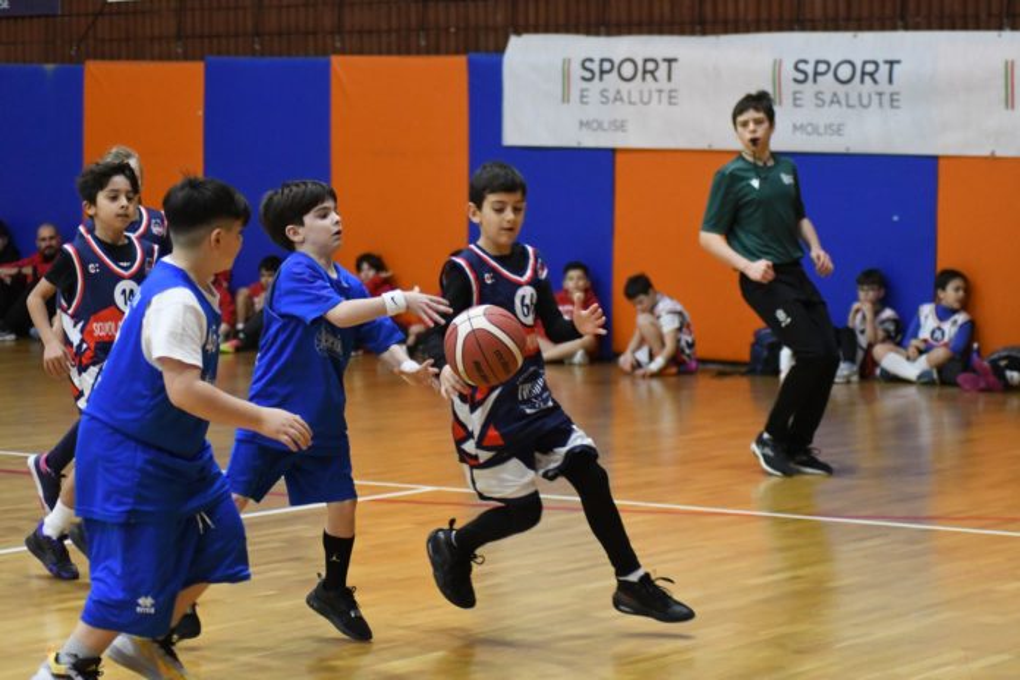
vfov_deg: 13.0
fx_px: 2975
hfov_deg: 19.5
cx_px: 510
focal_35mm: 105
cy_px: 340
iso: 8000
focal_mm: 70
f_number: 4
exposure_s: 1/400
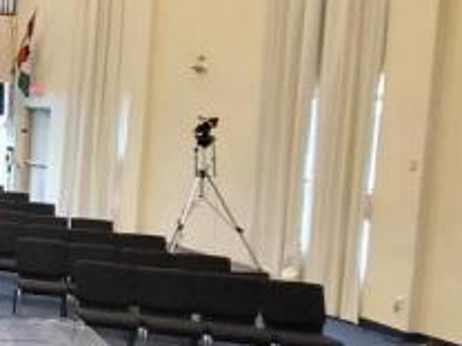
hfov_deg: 21.7
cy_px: 135
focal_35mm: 60
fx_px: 801
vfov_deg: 24.4
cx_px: -355
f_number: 2.2
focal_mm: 2.2
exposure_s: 1/24
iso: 1600
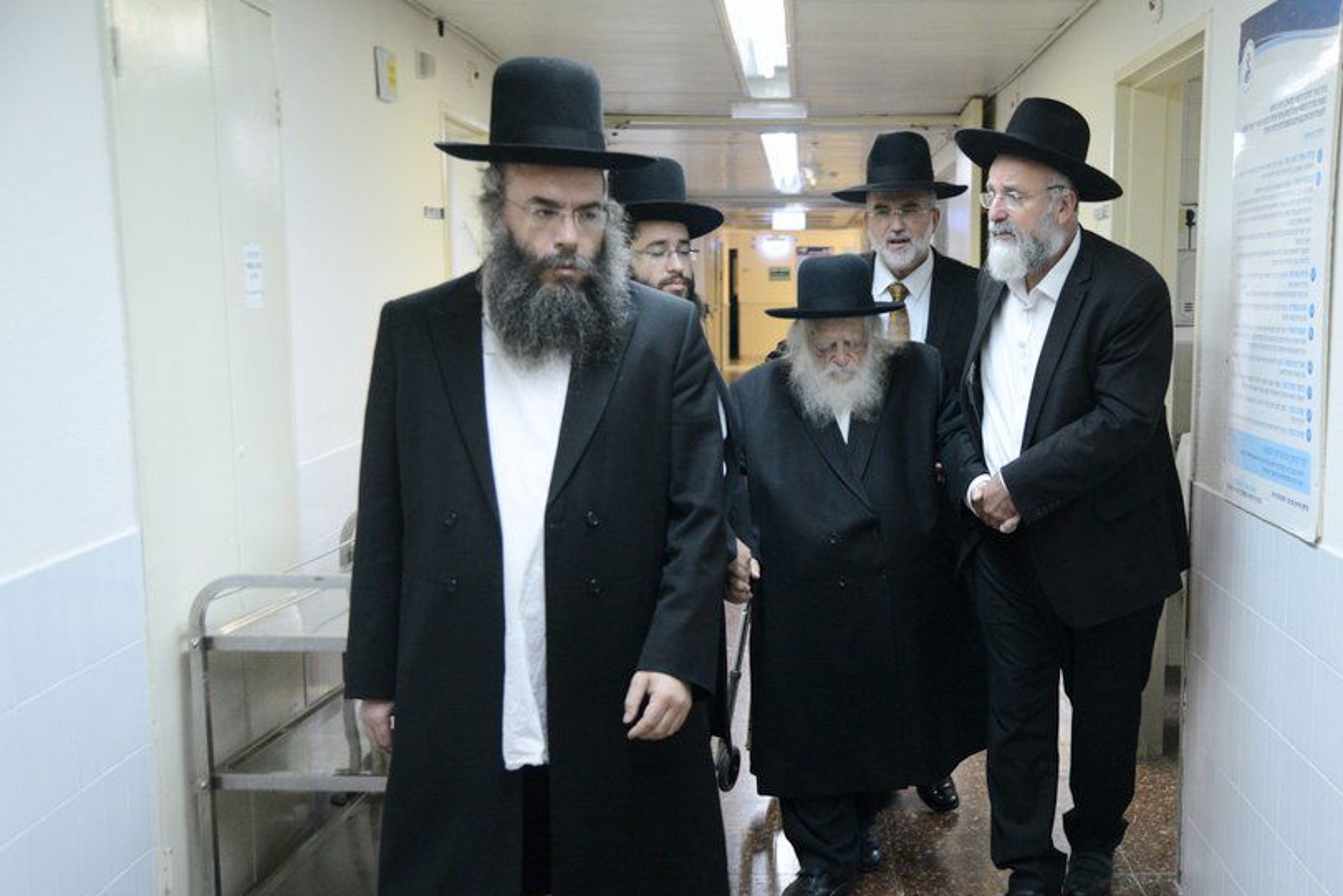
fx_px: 1791
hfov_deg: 40.8
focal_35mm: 48
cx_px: 833
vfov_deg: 28.0
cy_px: 554
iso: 3200
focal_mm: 38
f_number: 4
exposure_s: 1/60
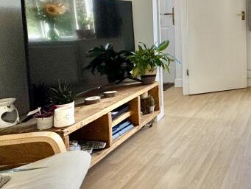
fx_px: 305
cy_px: 32
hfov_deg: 36.9
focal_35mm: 42
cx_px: 283
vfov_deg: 33.2
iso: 125
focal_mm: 2.22
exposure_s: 1/99
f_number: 2.2
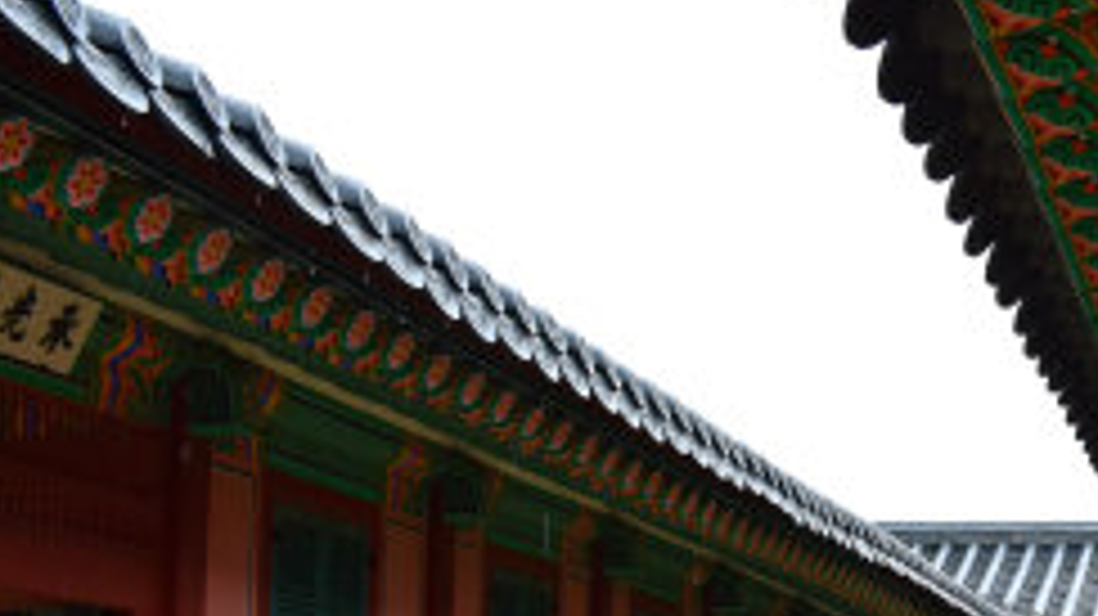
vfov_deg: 16.4
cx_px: 1116
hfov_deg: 27.9
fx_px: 2066
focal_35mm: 71
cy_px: 710
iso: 400
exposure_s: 1/100
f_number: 5
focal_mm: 18
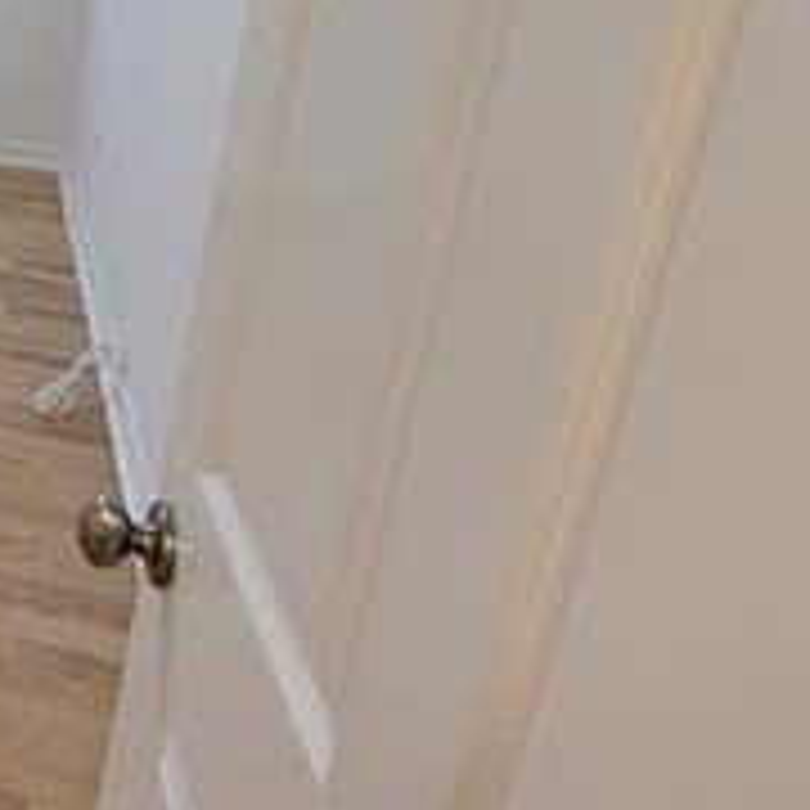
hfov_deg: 24.1
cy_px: 99
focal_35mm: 44
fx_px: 1165
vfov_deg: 36.3
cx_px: -554
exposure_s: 1/120
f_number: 2.2
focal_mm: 2.22
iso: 320
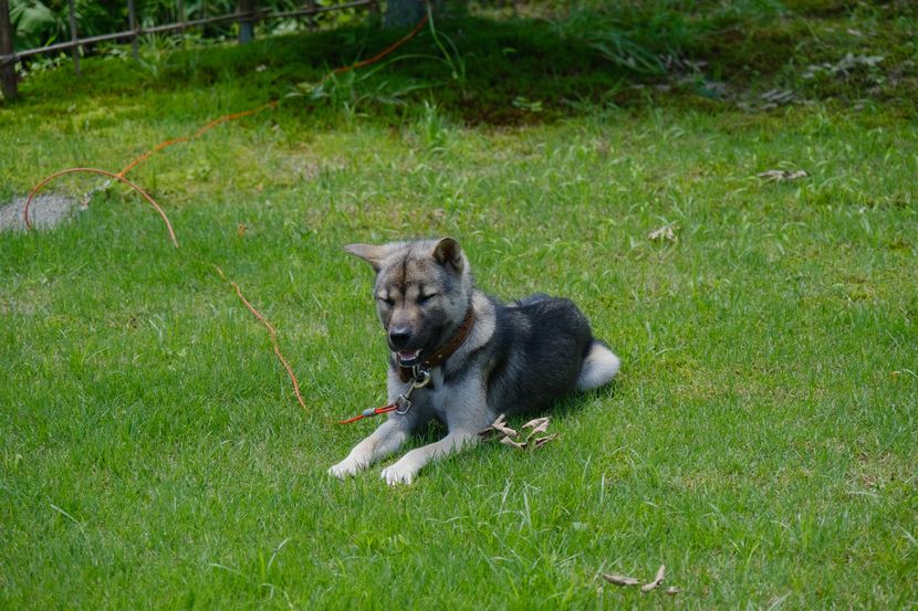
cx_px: 459
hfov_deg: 17.1
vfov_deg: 11.4
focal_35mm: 120
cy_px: 306
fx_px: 3059
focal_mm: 80
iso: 320
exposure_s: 1/800
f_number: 4
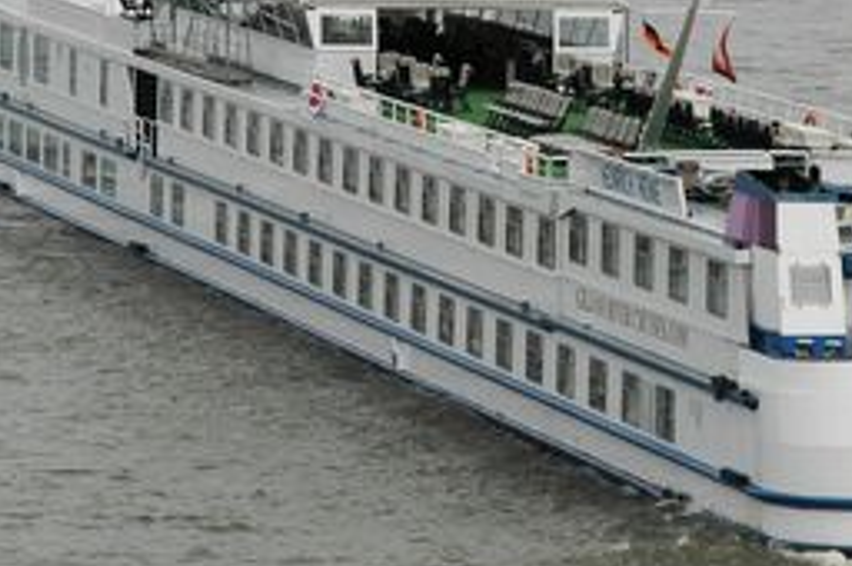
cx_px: 601
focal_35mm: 336
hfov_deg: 6.1
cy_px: 190
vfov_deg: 4.1
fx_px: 7942
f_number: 10
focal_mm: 116
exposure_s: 1/400
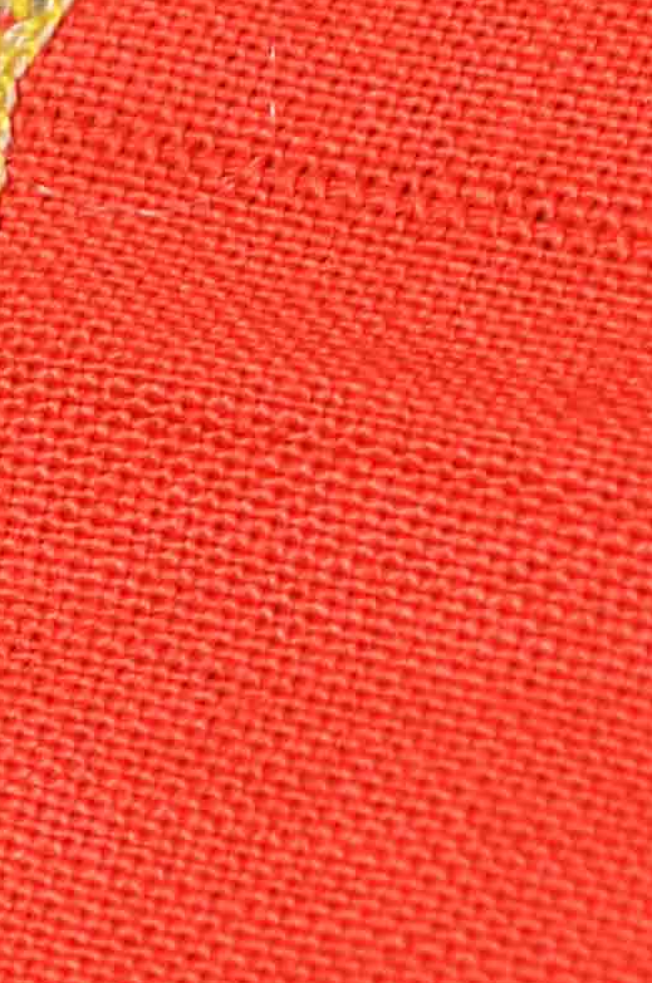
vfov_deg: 4.0
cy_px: 338
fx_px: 14159
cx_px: -1051
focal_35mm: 519
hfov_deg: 2.6
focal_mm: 55
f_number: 8
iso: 100
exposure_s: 1/80
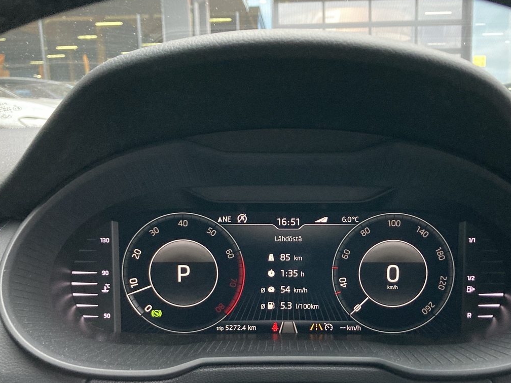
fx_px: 590
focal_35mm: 40
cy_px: 235
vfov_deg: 35.8
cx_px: 294
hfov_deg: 46.6
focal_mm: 3.99
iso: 400
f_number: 1.8
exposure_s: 1/34
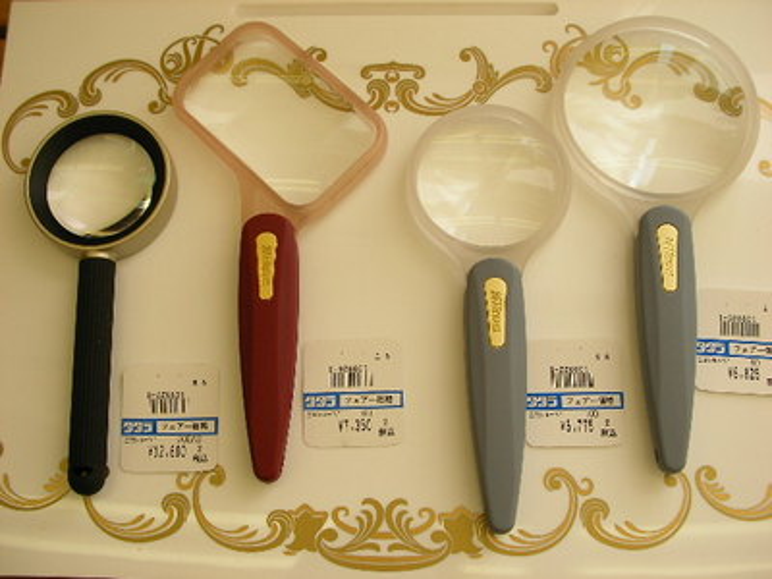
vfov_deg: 30.9
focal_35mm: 47
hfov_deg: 40.4
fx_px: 1048
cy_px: 290
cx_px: 386
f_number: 3.5
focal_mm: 7.8
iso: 50
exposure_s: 1/91.6
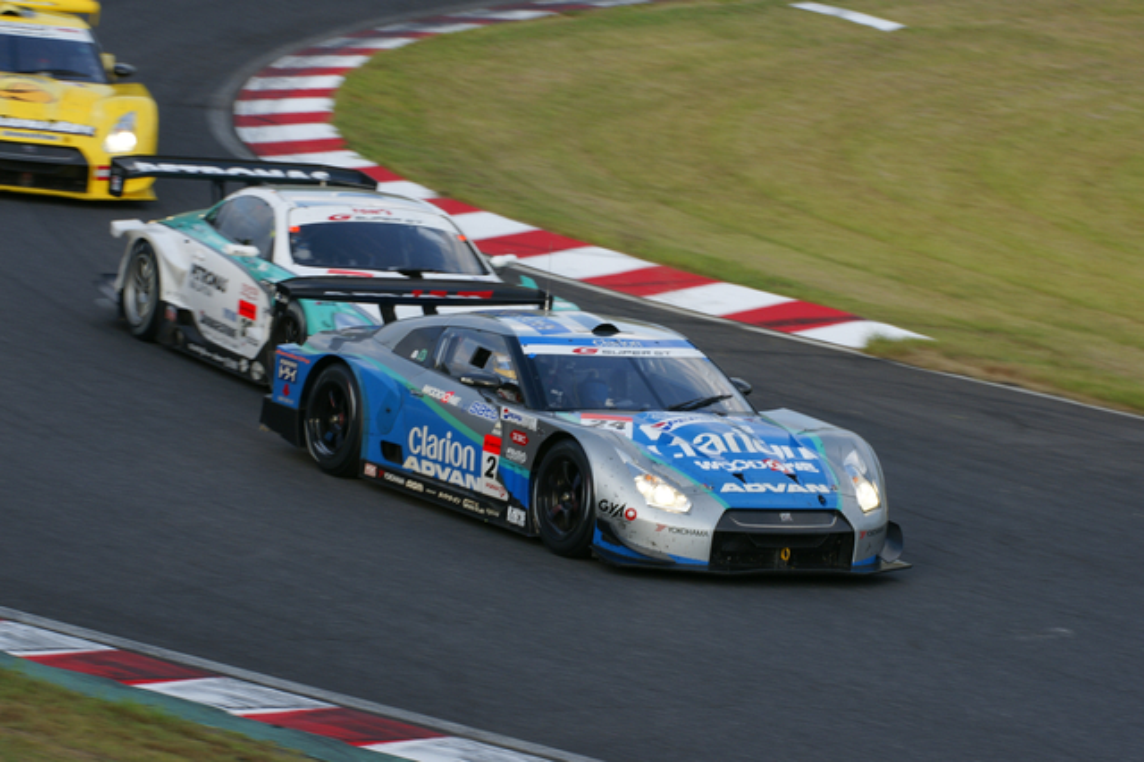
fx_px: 8575
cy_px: 381
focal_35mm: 270
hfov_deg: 7.6
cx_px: 572
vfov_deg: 5.1
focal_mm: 180
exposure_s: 1/200
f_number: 11
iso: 200
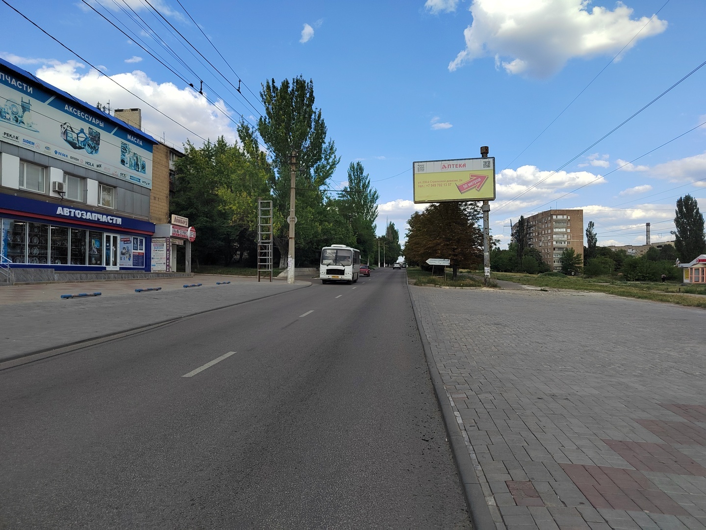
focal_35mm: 23
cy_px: 265
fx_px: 469
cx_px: 353
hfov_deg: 73.9
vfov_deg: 58.9
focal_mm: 5.52
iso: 356
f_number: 1.9
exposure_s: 1/2000
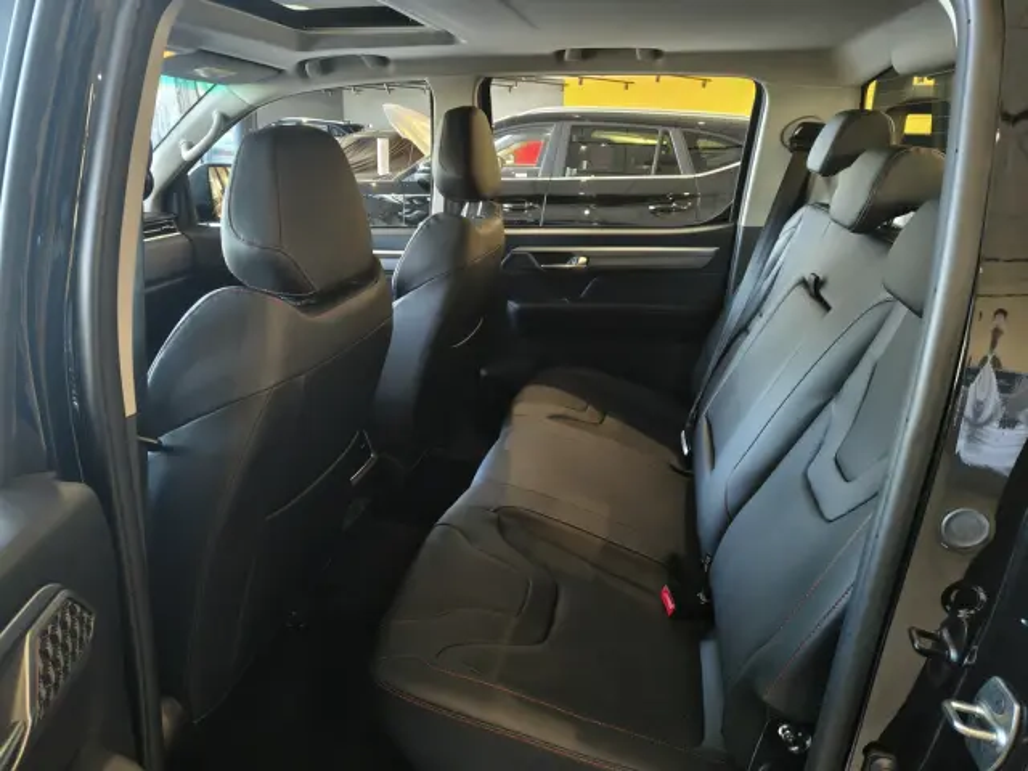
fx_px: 713
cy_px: 386
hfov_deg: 71.6
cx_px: 514
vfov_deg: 56.8
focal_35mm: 24
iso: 1658
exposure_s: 1/33.3
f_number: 1.8
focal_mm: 5.56
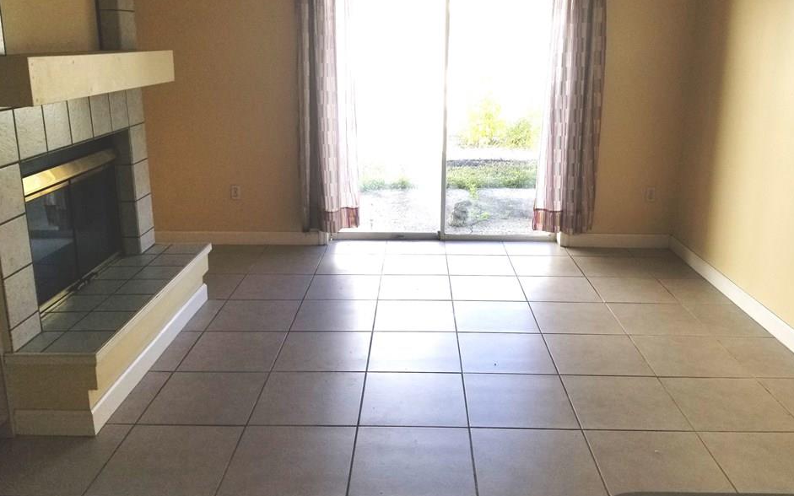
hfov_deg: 62.8
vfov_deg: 41.7
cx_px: 425
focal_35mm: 30
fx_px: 649
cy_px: 212
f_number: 1.7
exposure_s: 1/642
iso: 50
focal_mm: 4.25
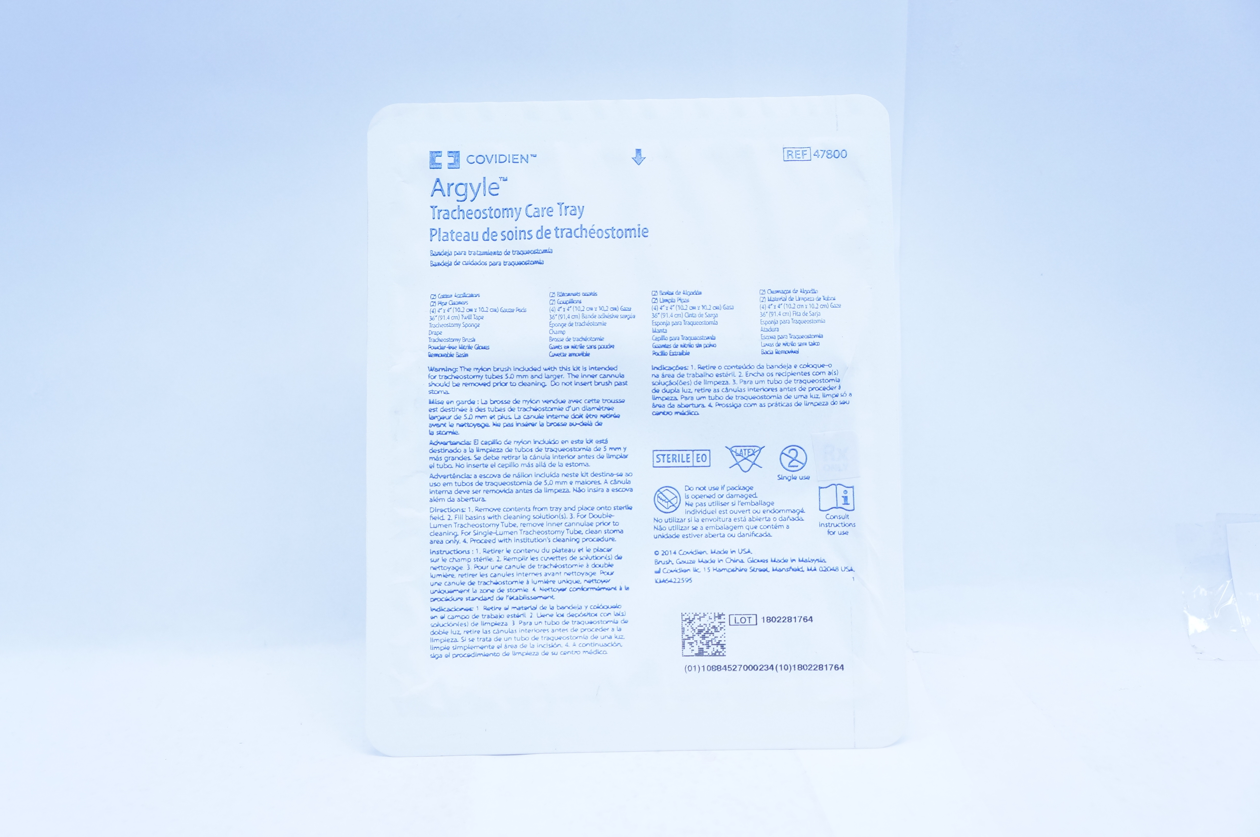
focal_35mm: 40
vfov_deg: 32.9
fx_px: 1416
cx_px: 630
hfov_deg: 48.0
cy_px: 418
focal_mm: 27
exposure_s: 1/200
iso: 800
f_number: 4.5
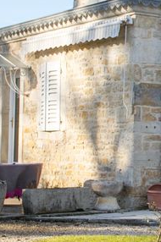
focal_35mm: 121
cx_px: 264
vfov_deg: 16.9
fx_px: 814
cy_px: 91
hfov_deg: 10.8
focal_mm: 27
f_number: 5.6
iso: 100
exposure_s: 1/250
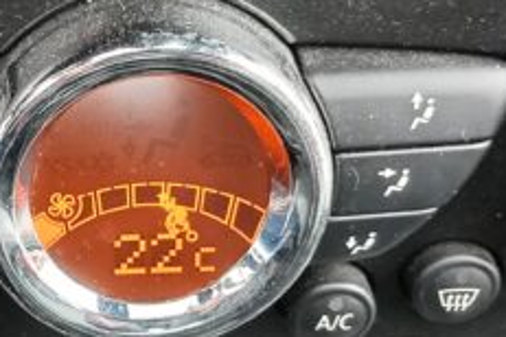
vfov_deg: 15.2
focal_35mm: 90
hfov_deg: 21.6
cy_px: 129
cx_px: -26
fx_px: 1265
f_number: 1.8
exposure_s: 1/20
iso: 808
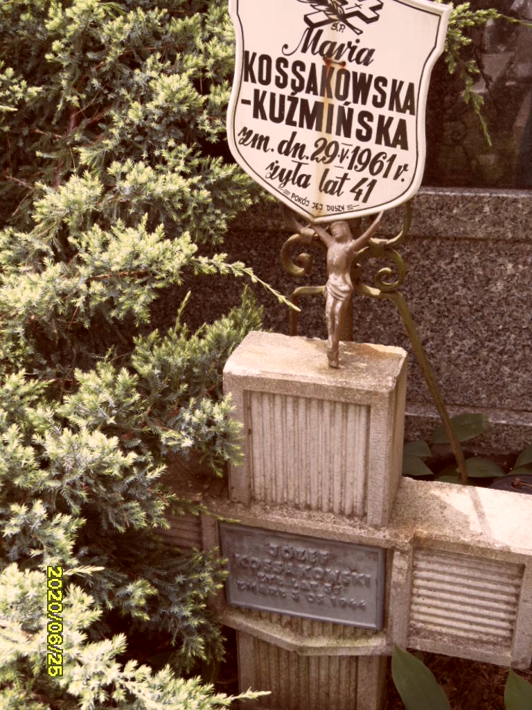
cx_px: 266
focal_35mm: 40
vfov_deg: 46.8
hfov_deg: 36.0
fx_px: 820
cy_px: 355
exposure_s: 1/125
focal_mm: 6.5
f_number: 3.6
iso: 100
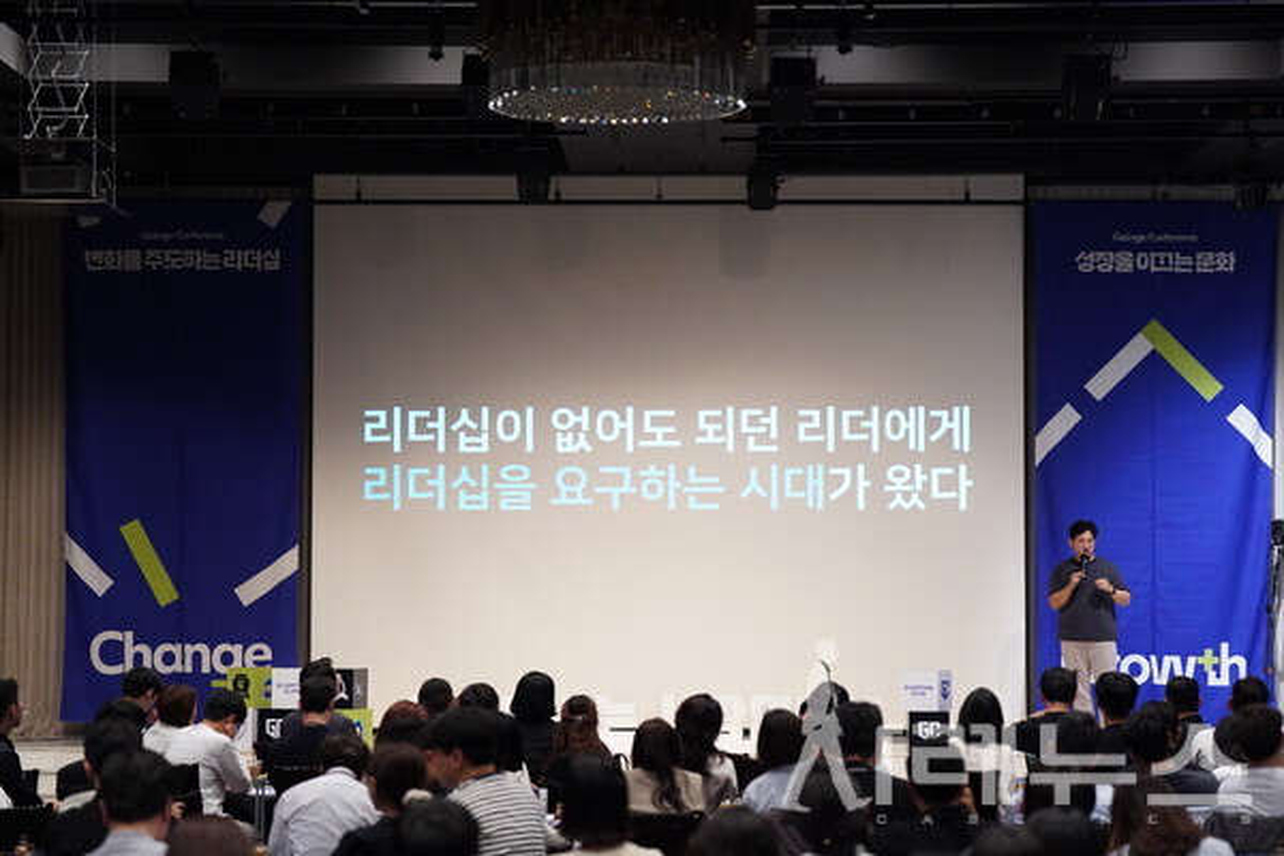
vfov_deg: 15.2
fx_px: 3210
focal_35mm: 90
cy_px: 428
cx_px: 642
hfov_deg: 22.6
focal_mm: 90
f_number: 2.8
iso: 4000
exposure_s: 1/250
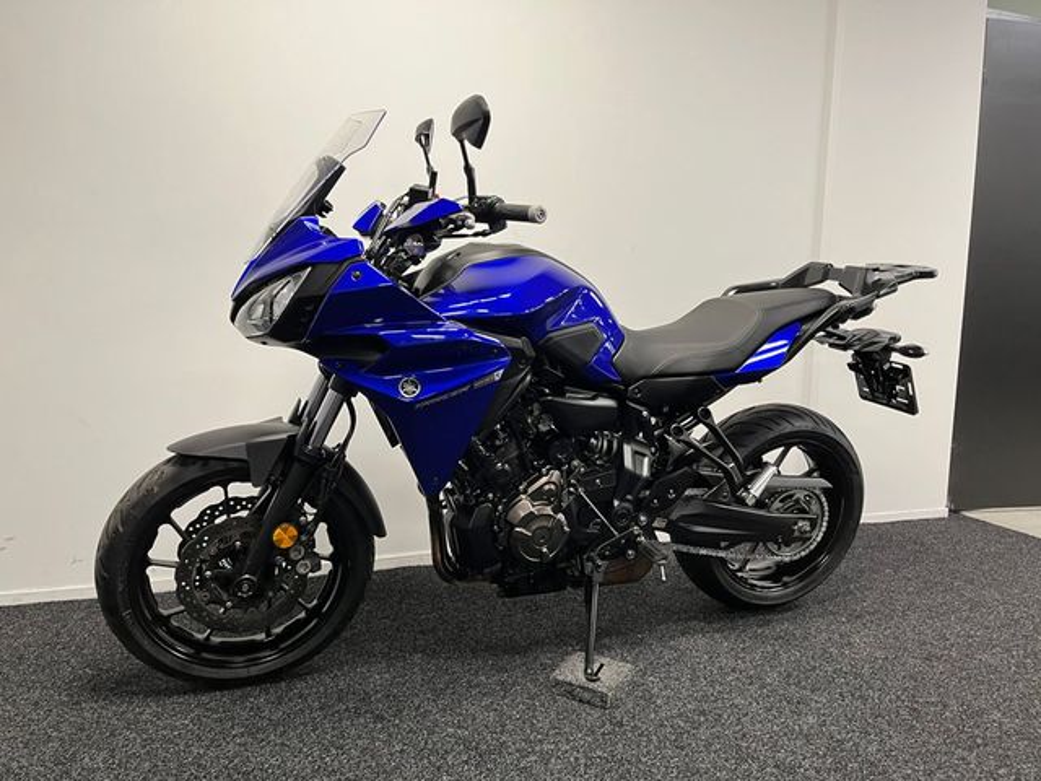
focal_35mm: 26
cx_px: 520
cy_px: 390
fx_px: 782
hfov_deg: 67.3
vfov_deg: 53.1
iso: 160
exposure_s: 1/50
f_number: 1.6
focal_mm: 5.1
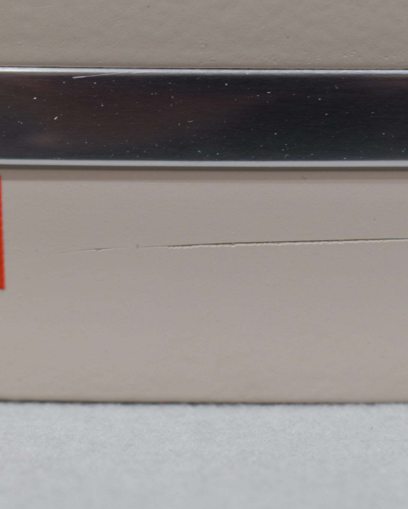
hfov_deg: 13.2
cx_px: 279
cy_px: 255
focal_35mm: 117
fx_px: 1761
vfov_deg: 16.5
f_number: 6.3
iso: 400
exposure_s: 1/60
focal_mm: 55
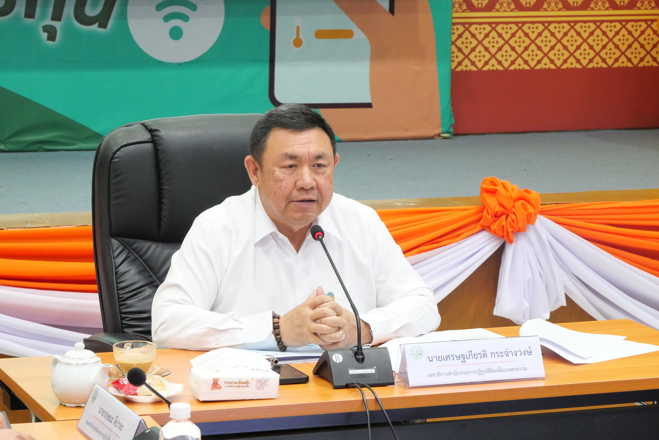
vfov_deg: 11.1
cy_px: 220
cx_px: 330
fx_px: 2271
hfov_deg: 16.5
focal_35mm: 124
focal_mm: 60
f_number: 8
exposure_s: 1/30
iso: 3200
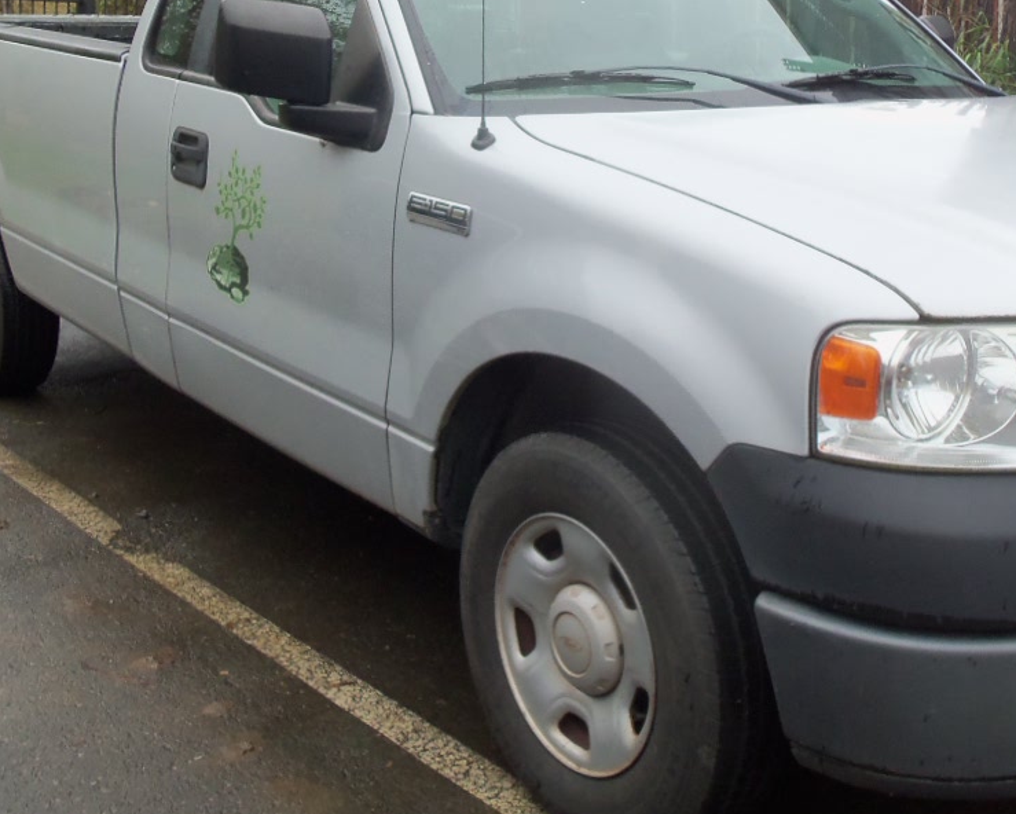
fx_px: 1474
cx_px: 591
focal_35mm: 49
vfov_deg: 30.7
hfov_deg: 37.9
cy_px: 285
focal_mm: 5.2
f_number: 3.4
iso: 80
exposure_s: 1/30
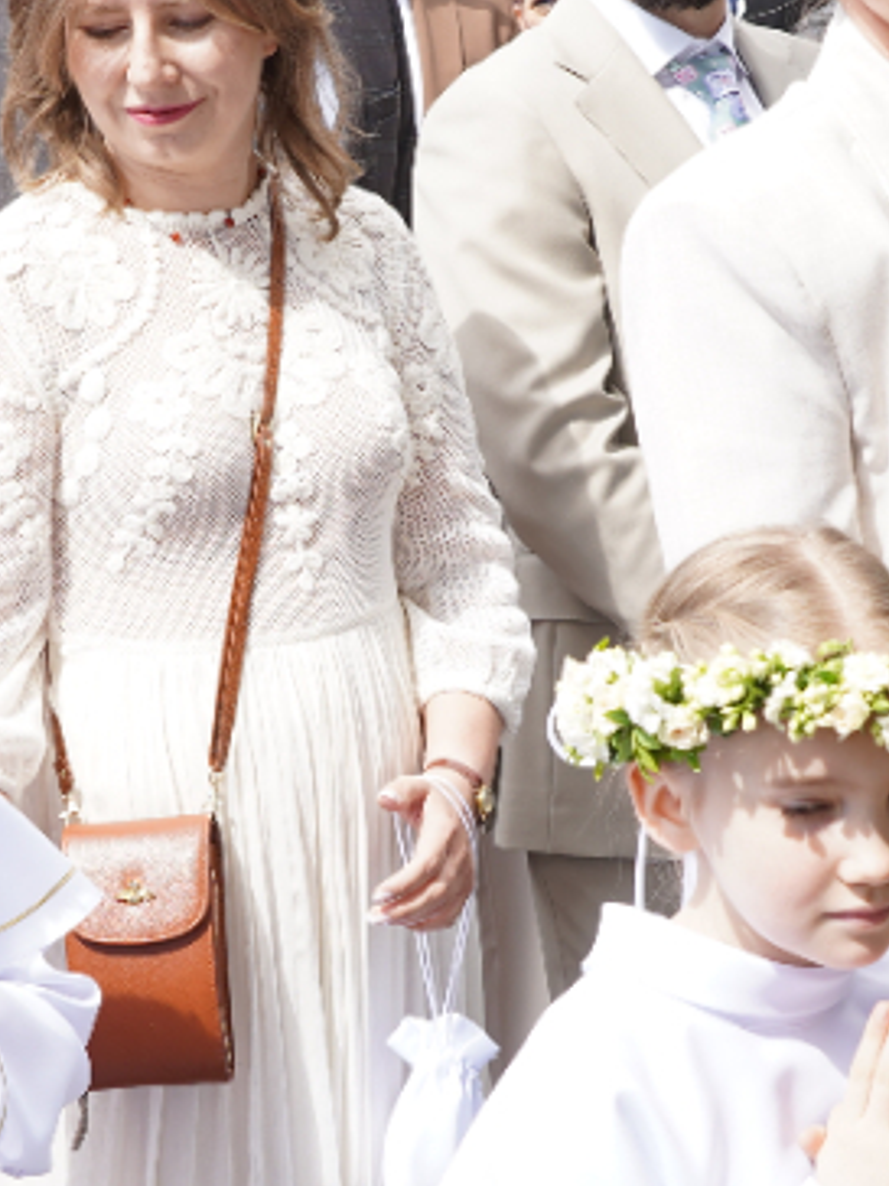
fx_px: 3767
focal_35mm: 110
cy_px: 741
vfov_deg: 17.9
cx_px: 254
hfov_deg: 13.4
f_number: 7.1
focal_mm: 32
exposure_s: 1/160
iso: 160
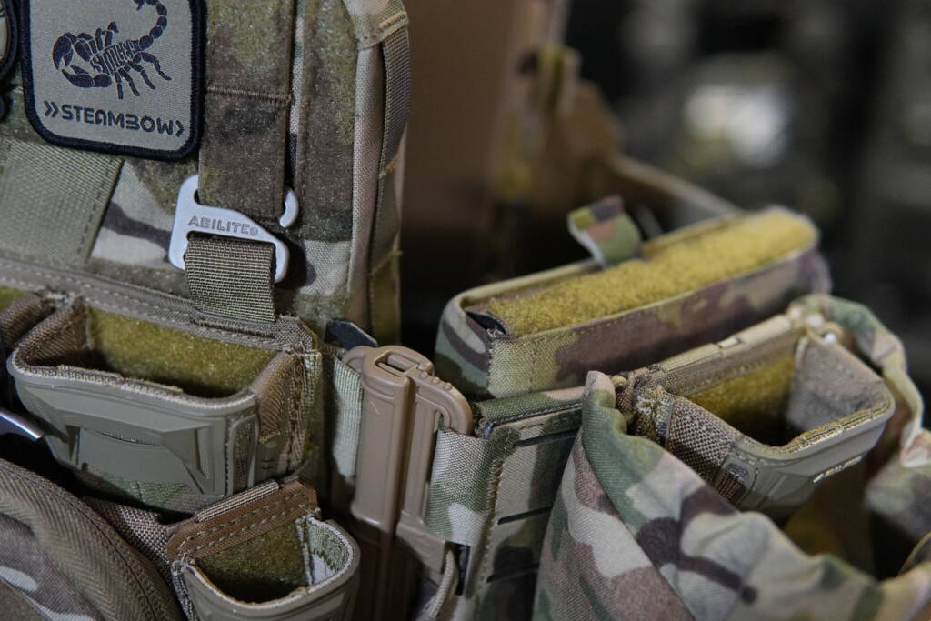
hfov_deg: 43.6
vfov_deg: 29.9
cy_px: 310
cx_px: 466
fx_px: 1164
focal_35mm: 45
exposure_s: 1/160
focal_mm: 30
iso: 3200
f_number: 2
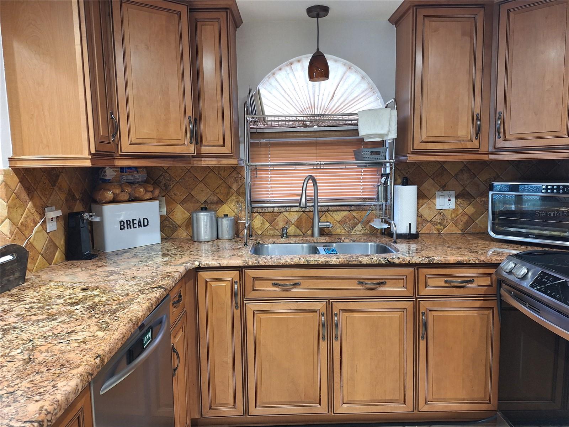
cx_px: 284
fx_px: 378
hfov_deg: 73.9
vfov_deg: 58.9
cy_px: 214
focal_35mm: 23
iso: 160
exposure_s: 1/40
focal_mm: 5.54
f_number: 1.8
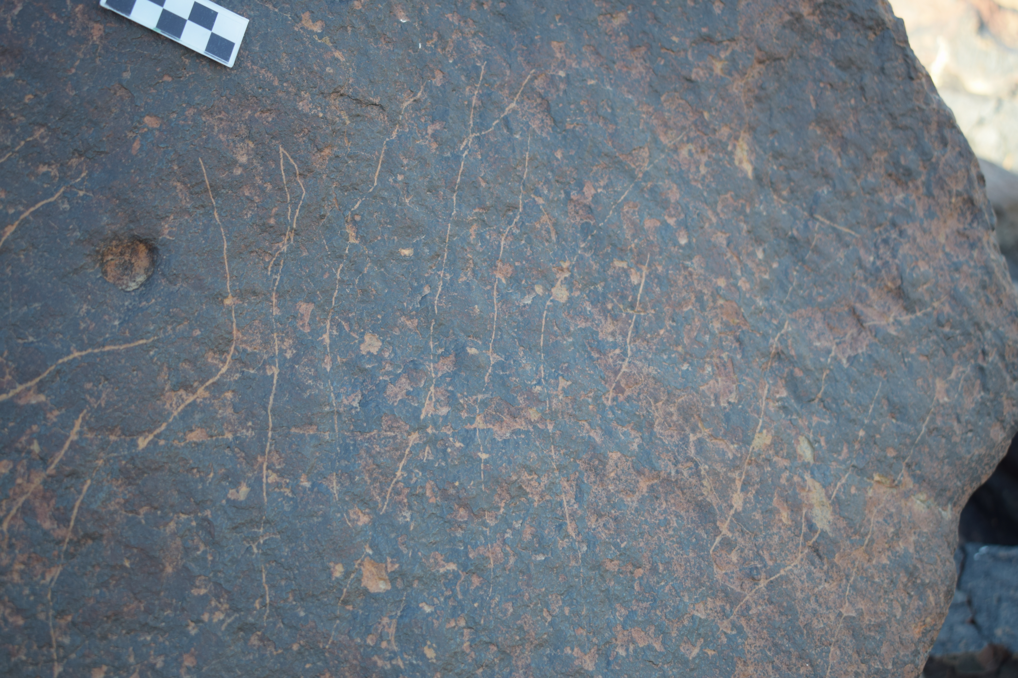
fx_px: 1442
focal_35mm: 51
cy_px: 339
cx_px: 509
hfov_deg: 38.9
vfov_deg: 26.5
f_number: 4.5
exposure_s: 1/160
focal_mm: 34
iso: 200
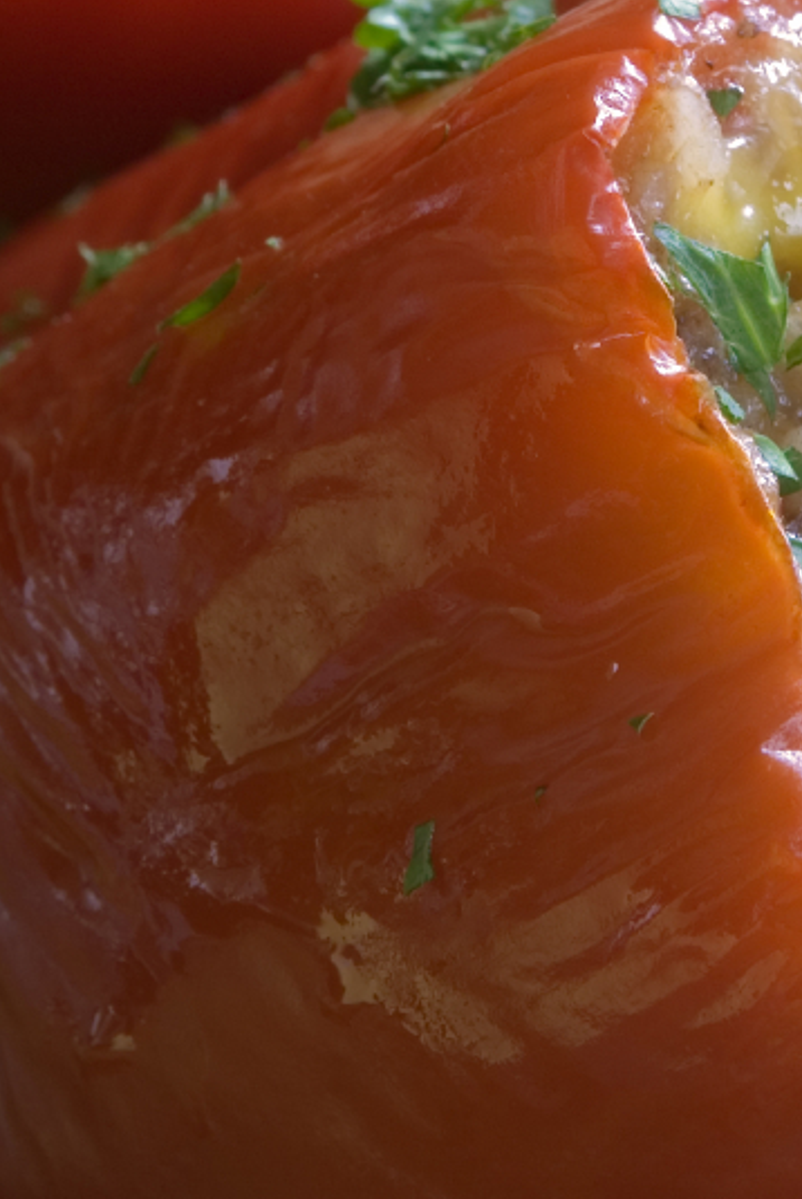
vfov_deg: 4.4
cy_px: -270
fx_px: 15497
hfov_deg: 3.0
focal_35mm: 465
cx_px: 1039
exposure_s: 4
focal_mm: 98
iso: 100
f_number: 11
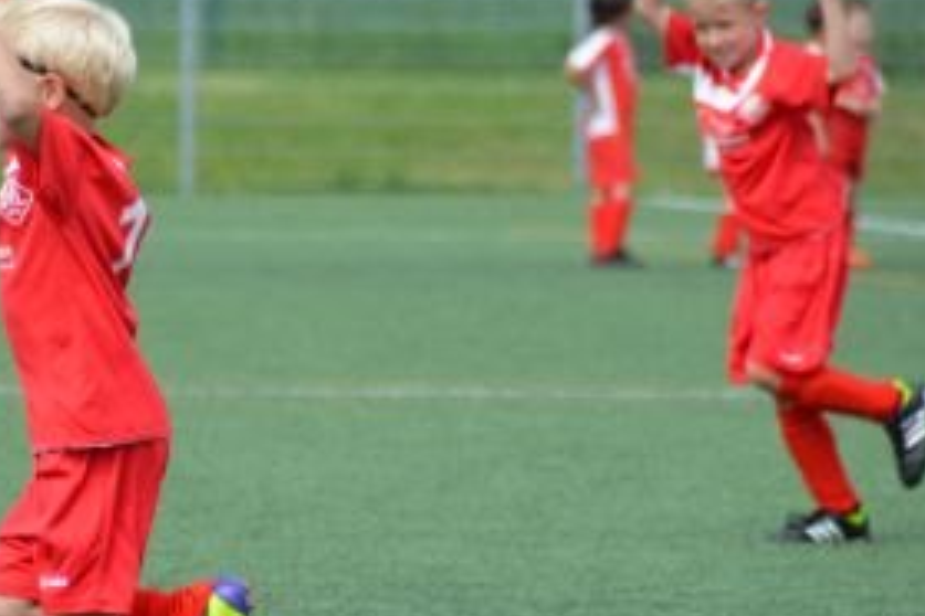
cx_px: 73
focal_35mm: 644
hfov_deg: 3.2
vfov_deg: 2.1
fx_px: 16546
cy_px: 399
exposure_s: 1/1250
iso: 400
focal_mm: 200
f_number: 5.6
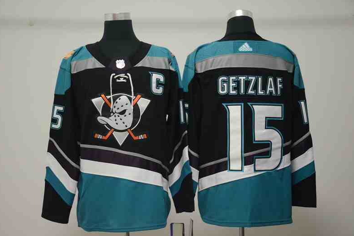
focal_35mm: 52
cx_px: 179
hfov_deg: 38.2
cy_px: 118
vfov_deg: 26.0
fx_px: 511
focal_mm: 34
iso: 4000
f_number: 4.5
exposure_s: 1/80
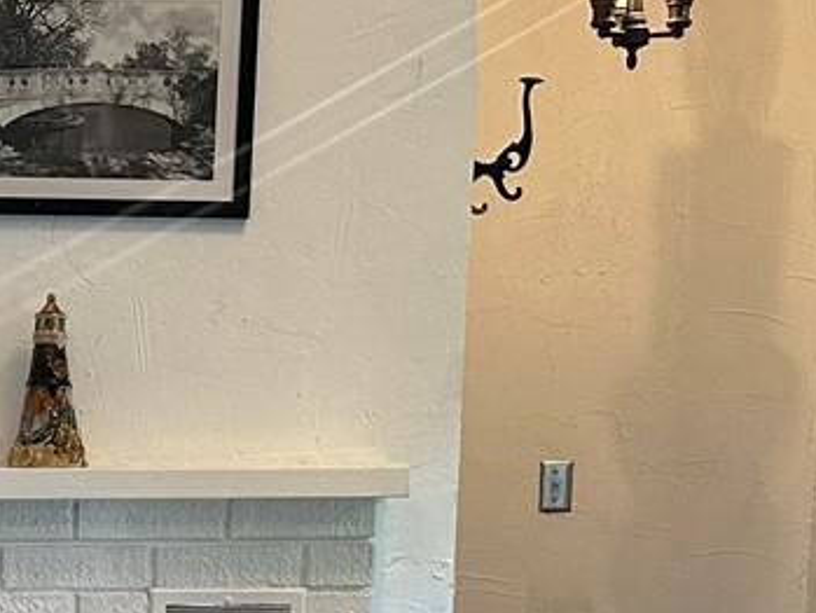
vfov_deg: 12.9
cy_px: 840
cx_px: -115
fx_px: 2594
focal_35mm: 110
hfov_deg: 17.2
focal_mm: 6.86
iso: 125
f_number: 1.78
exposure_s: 1/60
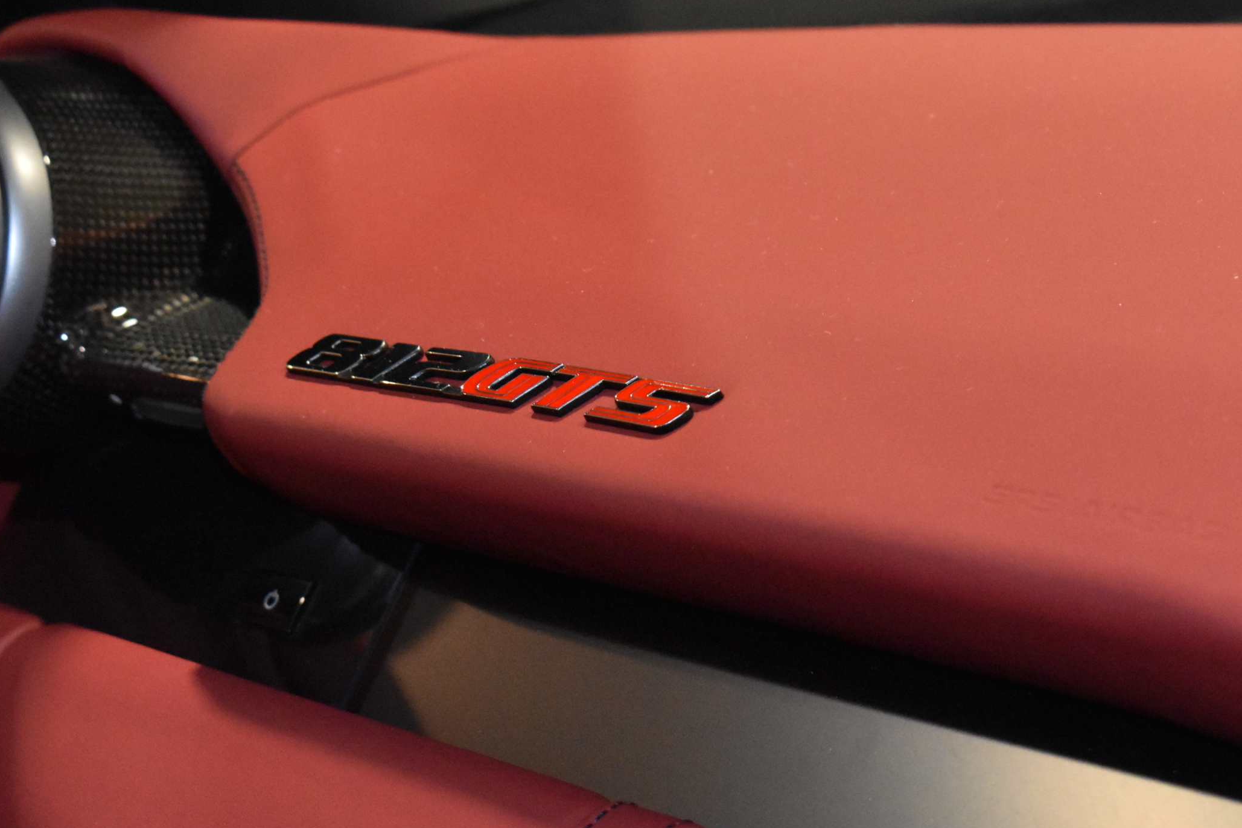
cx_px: 576
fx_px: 3540
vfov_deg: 13.3
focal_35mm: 103
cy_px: 384
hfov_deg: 19.9
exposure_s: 1/100
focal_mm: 55
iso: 6400
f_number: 8
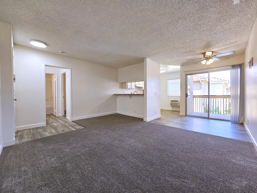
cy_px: 96
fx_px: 97
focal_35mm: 13
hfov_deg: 106.2
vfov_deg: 89.9
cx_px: 128
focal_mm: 2.2
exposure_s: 1/60
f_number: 2.2
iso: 100
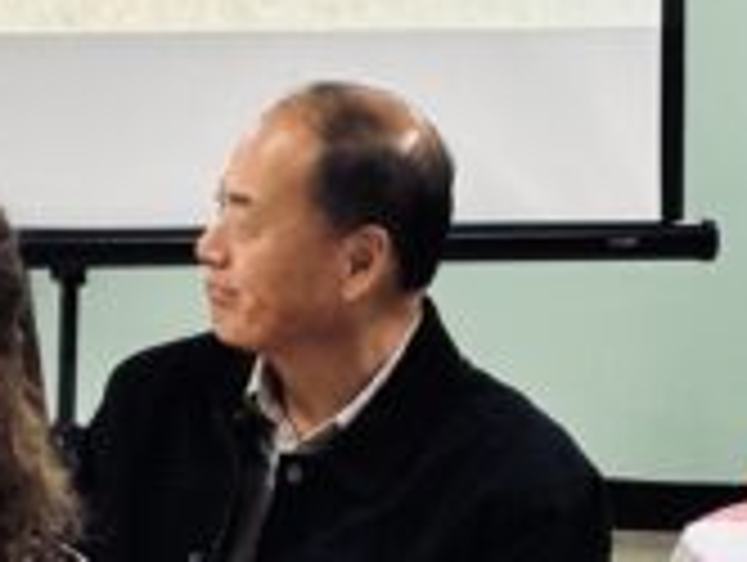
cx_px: -495
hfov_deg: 10.2
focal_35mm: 185
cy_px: -85
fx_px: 3998
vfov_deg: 8.0
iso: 80
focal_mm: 6.86
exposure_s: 1/60
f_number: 1.78
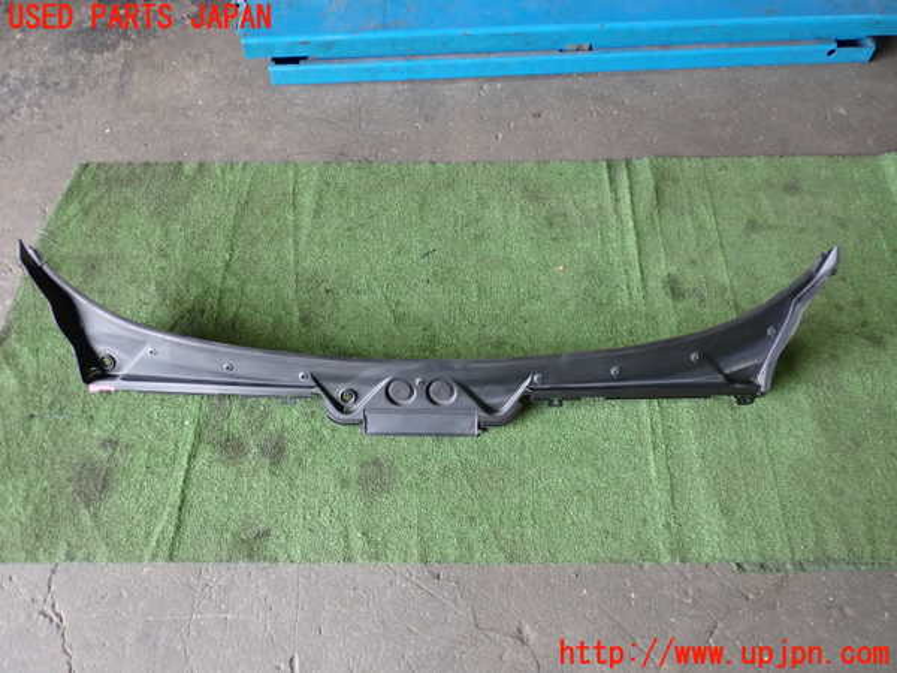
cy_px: 336
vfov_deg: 46.8
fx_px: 777
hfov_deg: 60.0
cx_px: 448
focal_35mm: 30
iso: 200
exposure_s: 1/30
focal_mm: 5.4
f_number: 2.3
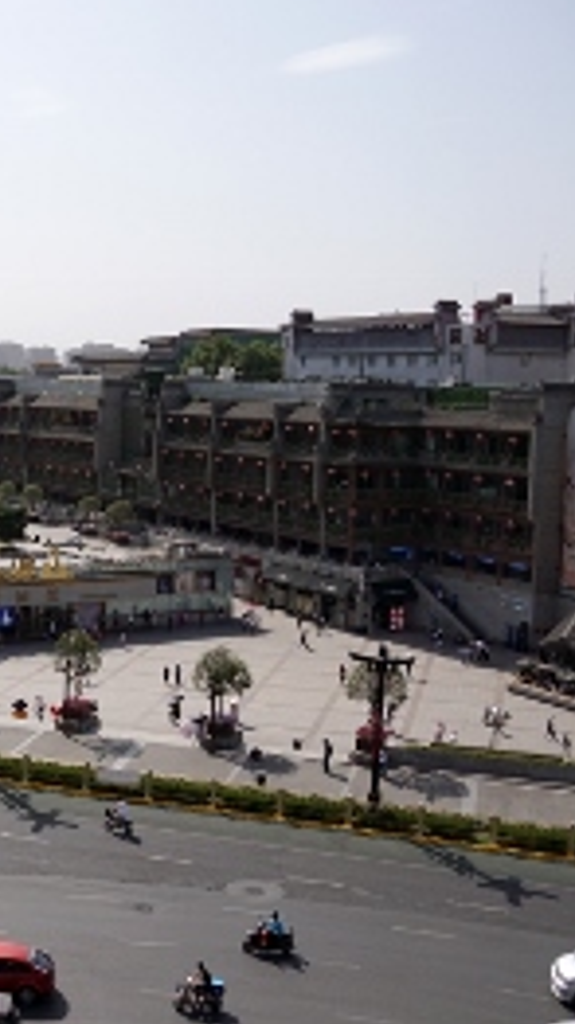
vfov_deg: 42.9
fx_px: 1304
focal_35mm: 48
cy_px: 506
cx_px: -59
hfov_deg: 23.3
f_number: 4
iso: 125
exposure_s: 1/2000
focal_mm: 20
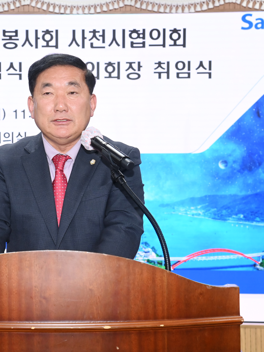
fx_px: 773
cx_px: 60
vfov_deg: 25.7
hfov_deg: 19.2
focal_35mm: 76
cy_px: 175
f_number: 6.3
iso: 2500
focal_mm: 52
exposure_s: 1/250
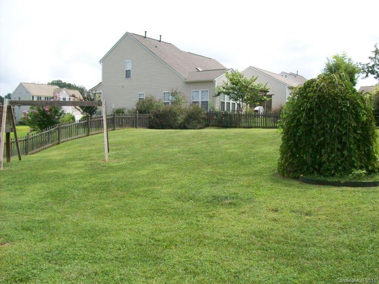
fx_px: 394
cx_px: 190
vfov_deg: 39.7
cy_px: 142
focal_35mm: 36
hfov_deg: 51.4
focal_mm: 6
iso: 80
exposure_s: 1/354
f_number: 4.8
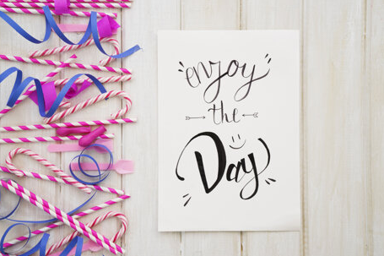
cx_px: 195
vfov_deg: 23.4
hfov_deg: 34.5
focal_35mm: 58
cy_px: 131
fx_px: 618
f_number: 8
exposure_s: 1/30
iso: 500
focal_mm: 56
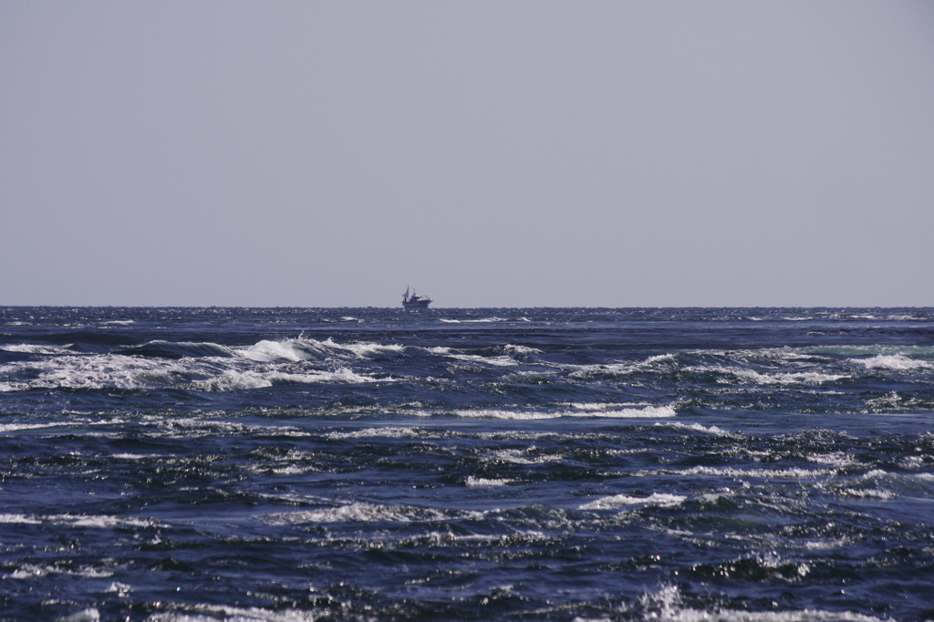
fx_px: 7780
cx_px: 467
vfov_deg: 4.6
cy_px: 311
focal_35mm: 300
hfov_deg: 6.9
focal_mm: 200
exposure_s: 1/1250
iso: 200
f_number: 9
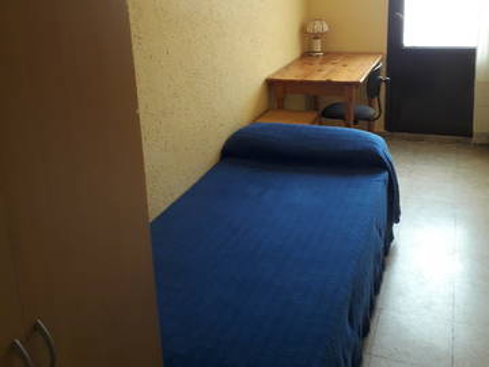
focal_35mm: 27
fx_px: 381
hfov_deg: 65.3
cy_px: 184
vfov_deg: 51.4
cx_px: 244
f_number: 1.9
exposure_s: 1/50
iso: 125
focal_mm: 3.6
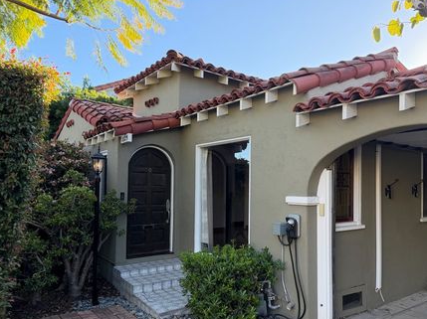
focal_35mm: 28
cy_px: 177
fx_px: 345
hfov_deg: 63.2
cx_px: 242
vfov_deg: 49.6
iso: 100
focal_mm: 6.76
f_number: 1.78
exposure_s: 1/649
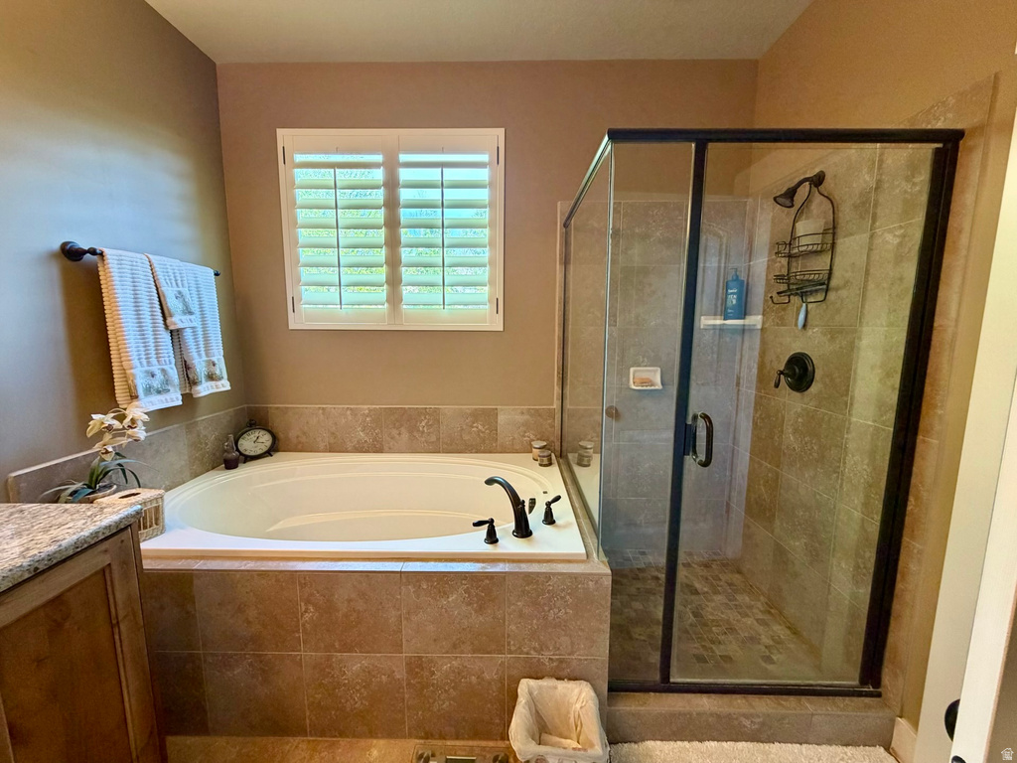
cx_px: 508
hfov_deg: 102.1
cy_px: 382
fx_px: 411
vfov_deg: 85.7
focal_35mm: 14
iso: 250
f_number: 2.2
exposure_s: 1/60
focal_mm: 2.22
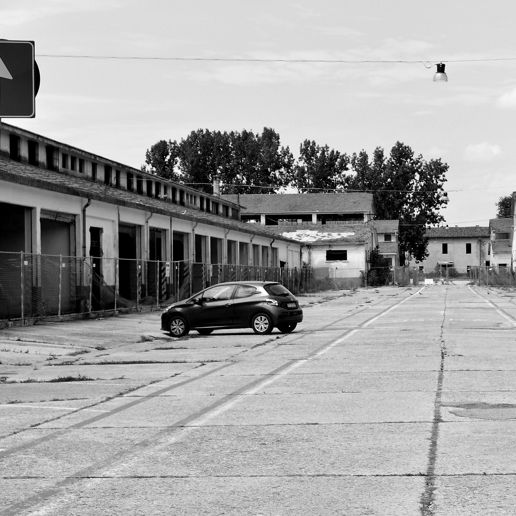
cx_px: 419
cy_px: 283
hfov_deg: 21.1
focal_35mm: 81
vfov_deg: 21.4
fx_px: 1366
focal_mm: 32
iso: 100
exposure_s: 1/160
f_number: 9
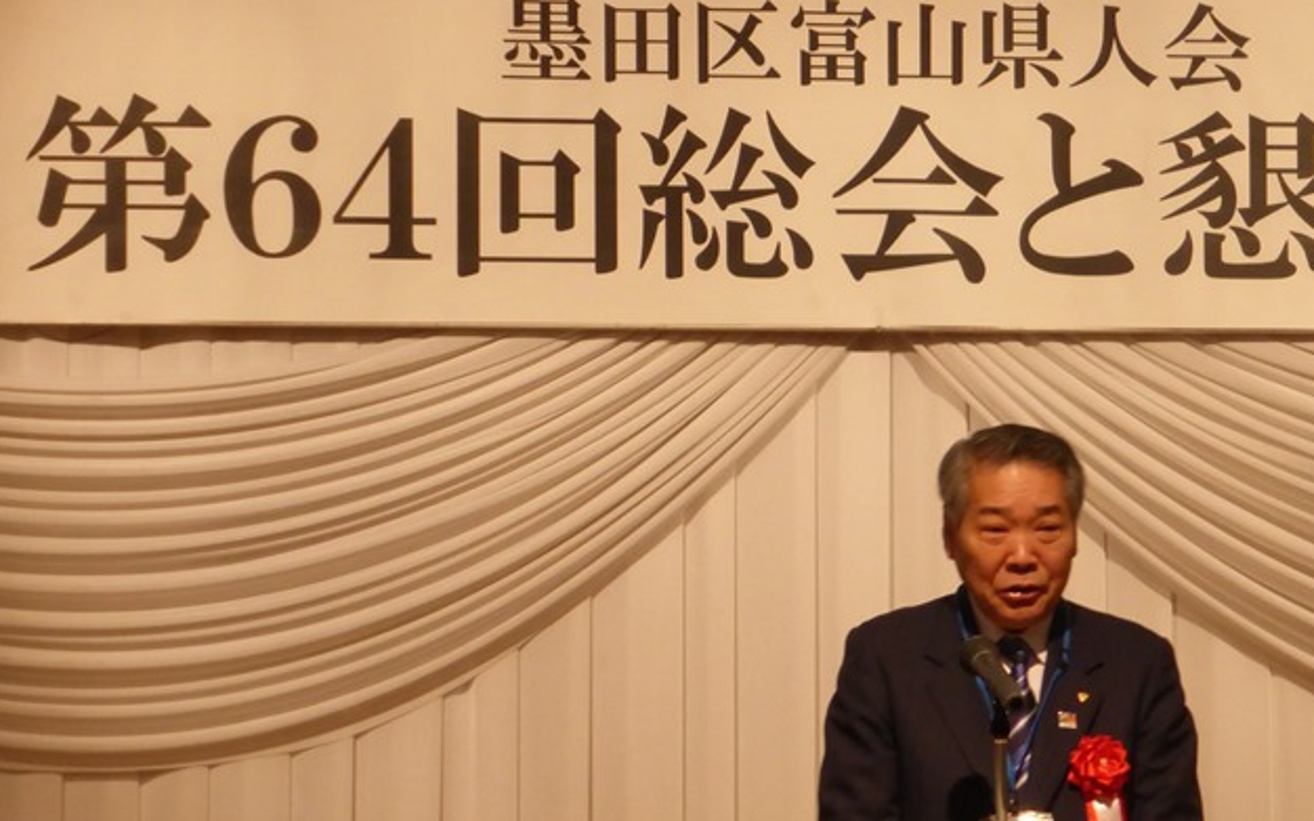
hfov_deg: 11.1
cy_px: 359
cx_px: 842
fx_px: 6767
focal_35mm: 189
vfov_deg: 6.9
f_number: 5.3
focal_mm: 19.4
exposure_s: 1/80
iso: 250
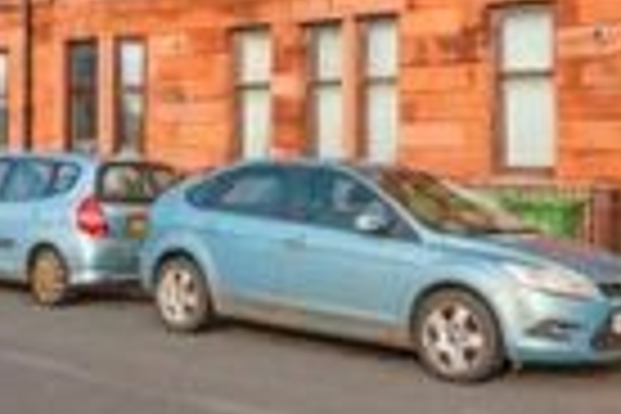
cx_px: 225
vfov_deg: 21.9
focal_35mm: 61
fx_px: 1052
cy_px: 65
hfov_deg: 32.7
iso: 800
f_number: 18
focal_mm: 12
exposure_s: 1/100
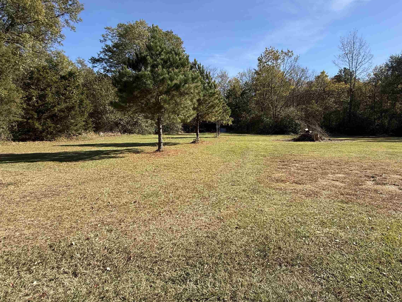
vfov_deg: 68.6
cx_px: 235
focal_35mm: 19
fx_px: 221
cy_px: 140
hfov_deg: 83.9
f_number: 2.2
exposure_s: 1/1033
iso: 50
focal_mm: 2.22
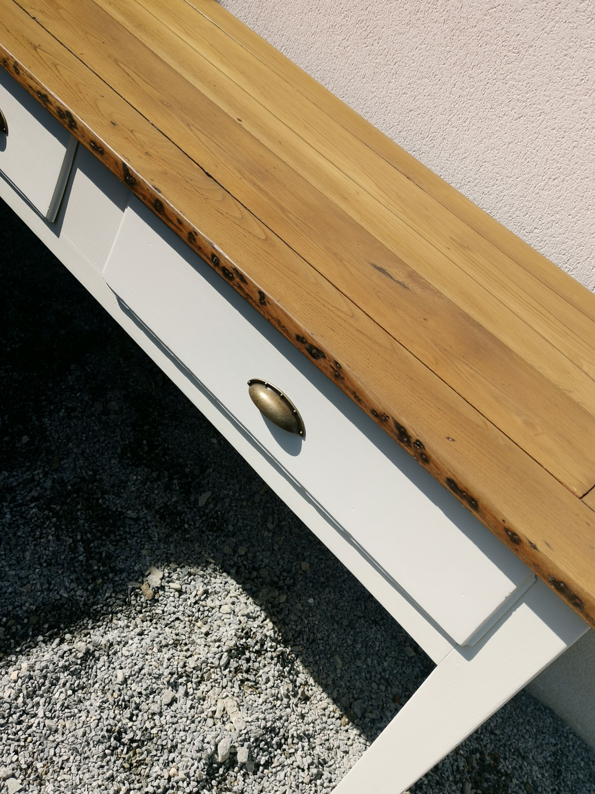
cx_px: 298
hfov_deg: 44.2
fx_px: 733
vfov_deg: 56.8
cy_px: 397
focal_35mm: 32
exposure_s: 1/3247
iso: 50
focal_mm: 5.58
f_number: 1.8
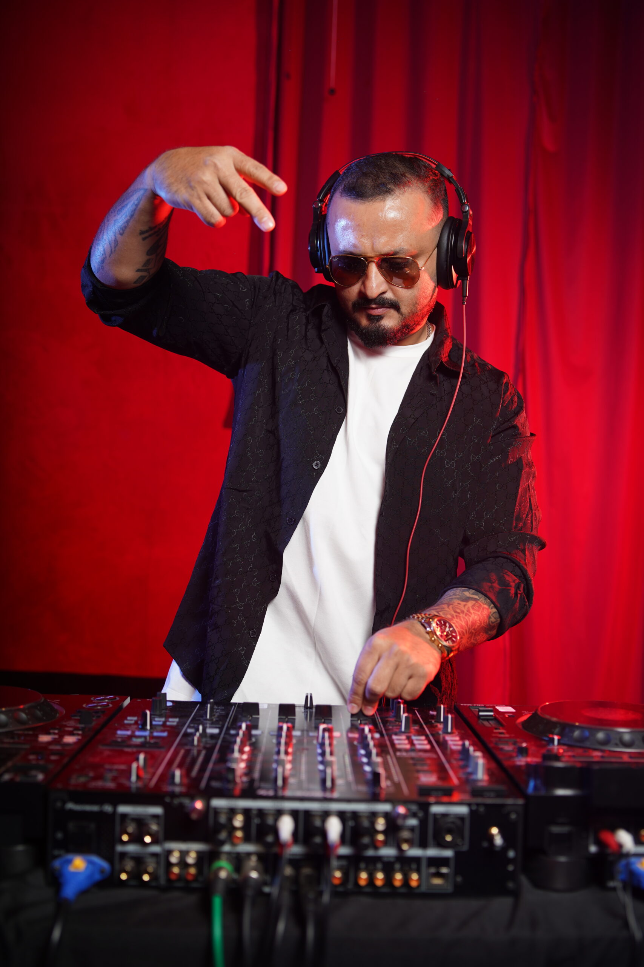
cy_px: 484
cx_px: 322
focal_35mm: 35
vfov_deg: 54.4
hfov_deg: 37.9
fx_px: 939
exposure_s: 1/200
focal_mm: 35
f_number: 3.2
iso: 100
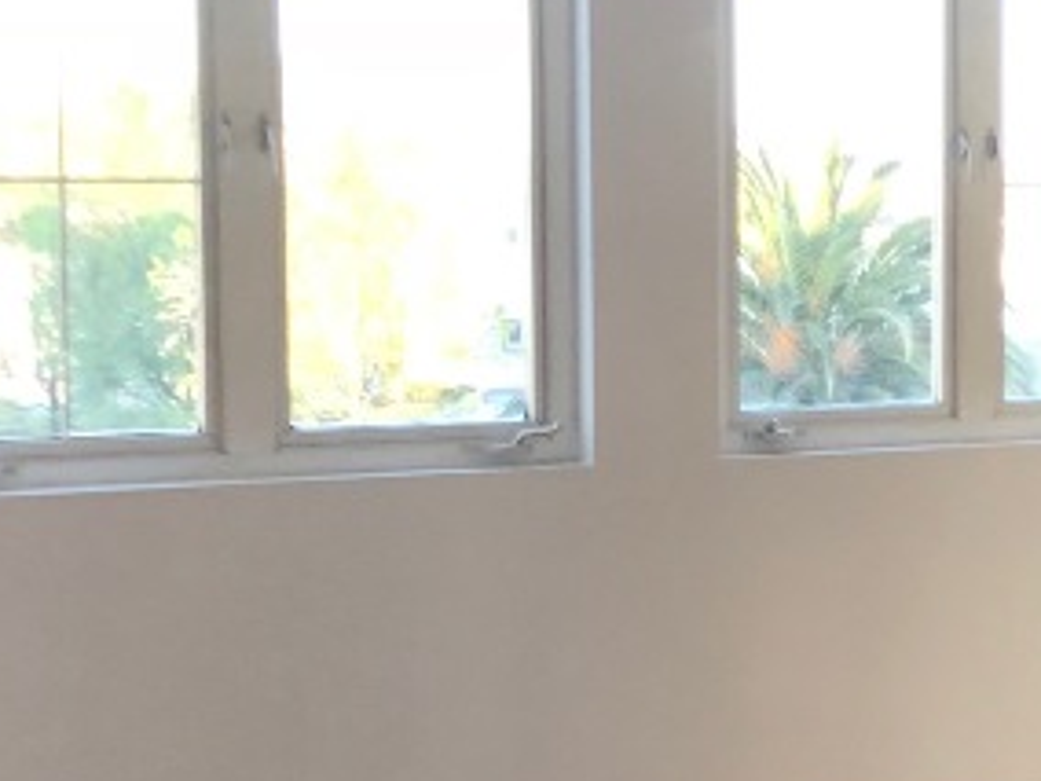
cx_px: 1056
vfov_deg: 14.6
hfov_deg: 18.9
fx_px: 3037
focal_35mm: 101
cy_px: 477
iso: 25
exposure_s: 1/60
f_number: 1.8
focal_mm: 3.99
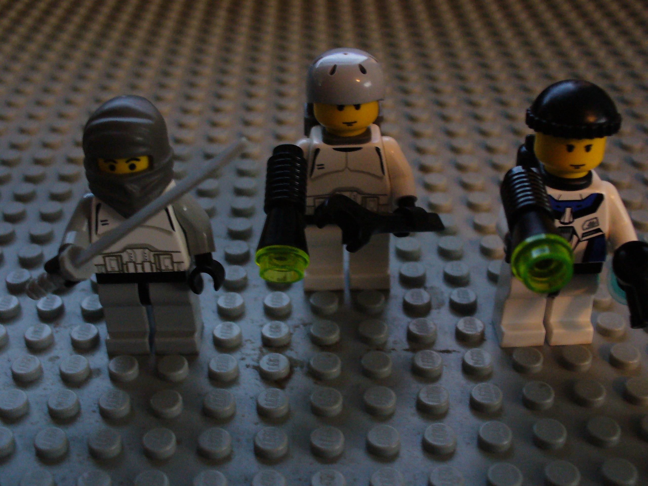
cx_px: 324
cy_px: 243
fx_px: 786
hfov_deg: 44.8
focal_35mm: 42
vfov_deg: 34.3
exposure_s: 1/8
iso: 200
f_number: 2.9
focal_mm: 7
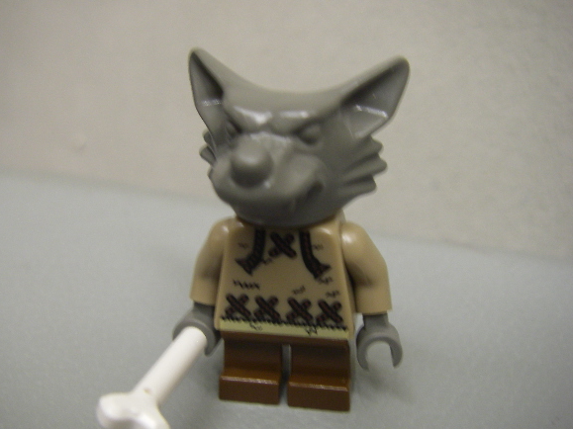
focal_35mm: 42
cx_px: 270
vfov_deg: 34.3
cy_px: 234
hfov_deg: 44.8
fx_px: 695
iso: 160
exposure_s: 1/5
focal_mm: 6.3
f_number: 3.3
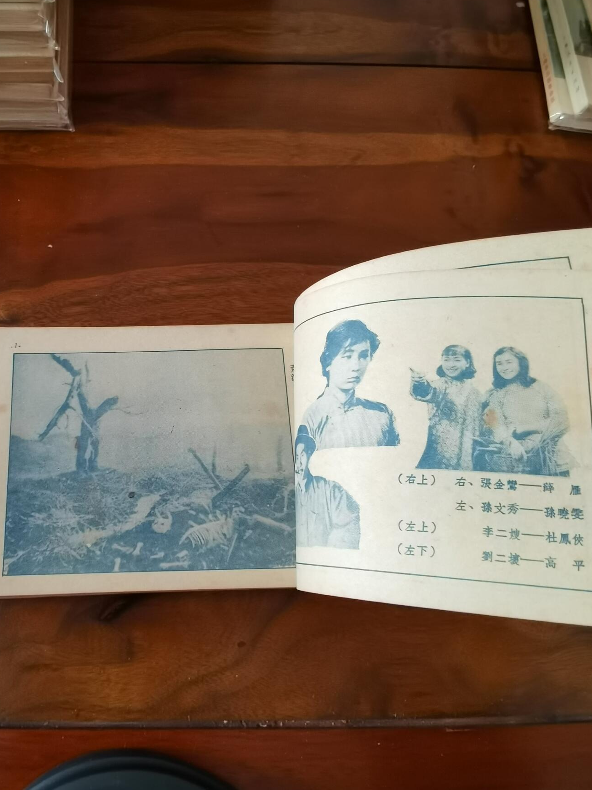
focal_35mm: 28
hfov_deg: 49.7
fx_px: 638
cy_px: 396
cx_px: 286
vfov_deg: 63.4
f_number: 2.2
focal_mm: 2.26
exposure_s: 1/25
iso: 320
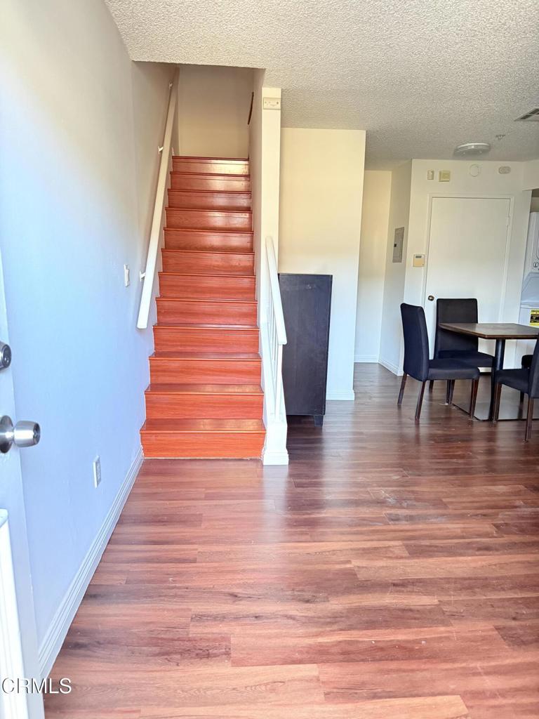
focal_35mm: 24
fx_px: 498
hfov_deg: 56.8
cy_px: 360
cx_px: 270
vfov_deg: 71.6
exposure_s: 1/30
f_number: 1.78
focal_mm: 6.76
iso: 1000
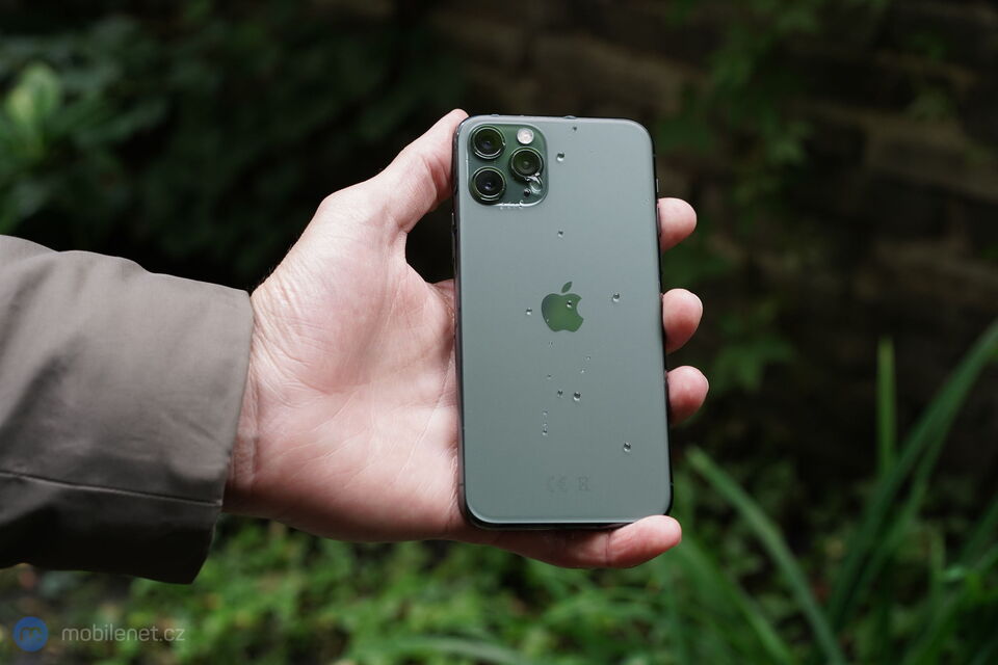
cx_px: 499
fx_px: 1525
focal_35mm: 55
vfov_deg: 24.6
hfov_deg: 36.2
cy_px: 332
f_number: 6.3
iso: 1250
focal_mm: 55
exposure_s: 1/160
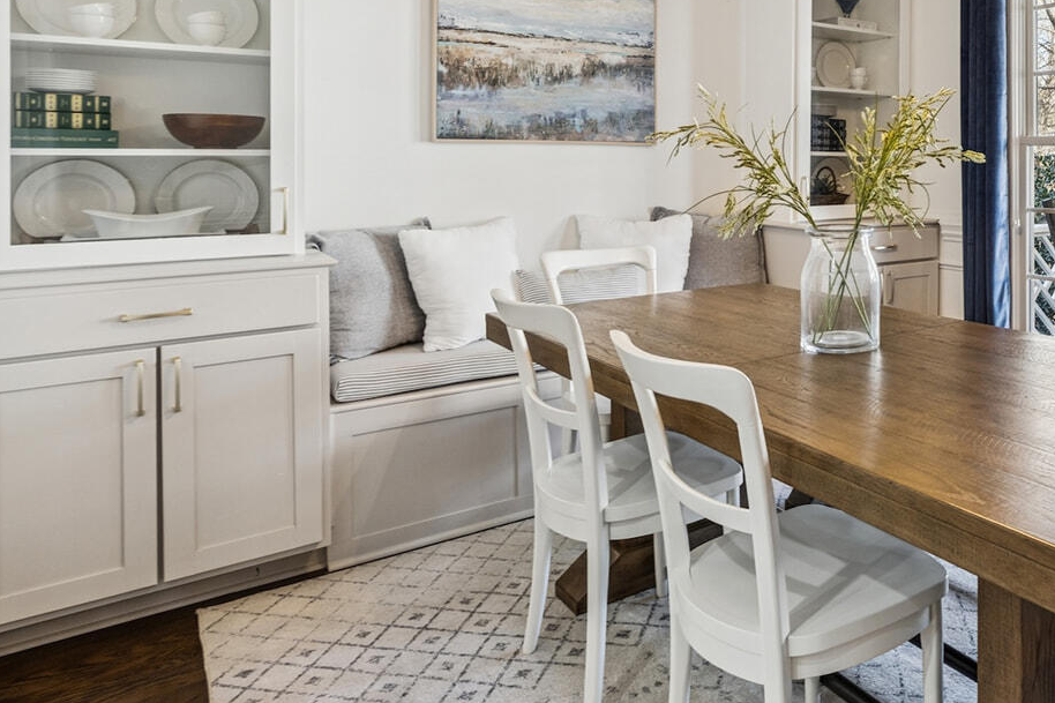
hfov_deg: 60.1
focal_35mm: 28
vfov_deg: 45.0
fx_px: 820
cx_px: 847
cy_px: 184
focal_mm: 16
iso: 400
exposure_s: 1/25
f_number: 8
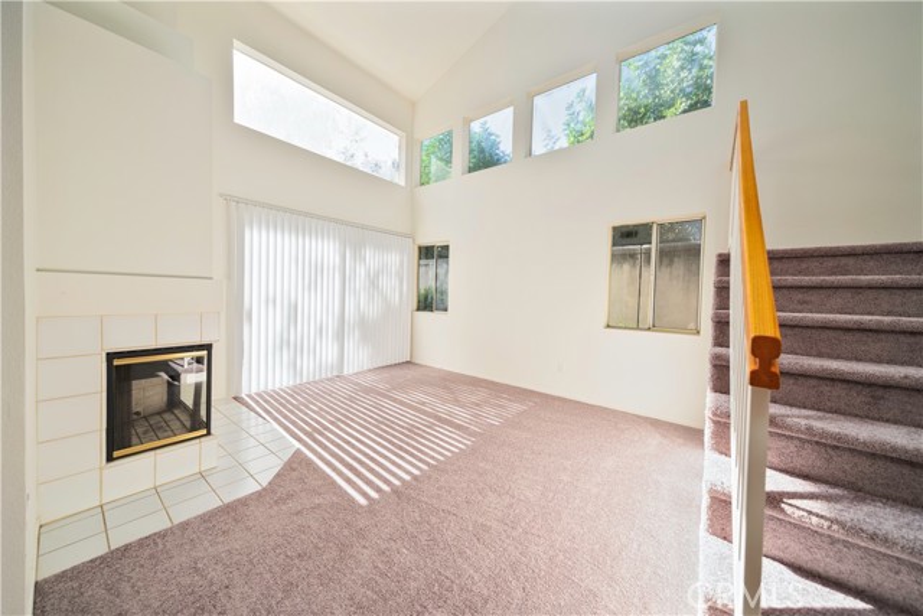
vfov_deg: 90.0
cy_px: 308
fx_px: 308
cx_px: 462
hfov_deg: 112.6
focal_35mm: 12
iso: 100
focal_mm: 12
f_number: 4
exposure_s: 1/250
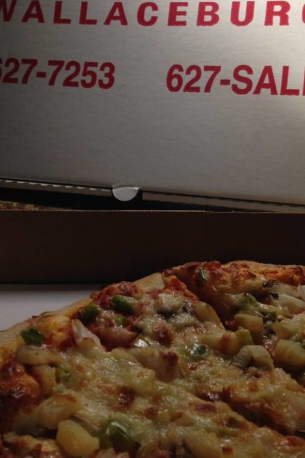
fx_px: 610
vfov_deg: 40.8
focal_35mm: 48
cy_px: 173
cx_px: 159
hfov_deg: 28.1
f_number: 2.4
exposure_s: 1/20
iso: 50
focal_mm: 4.12
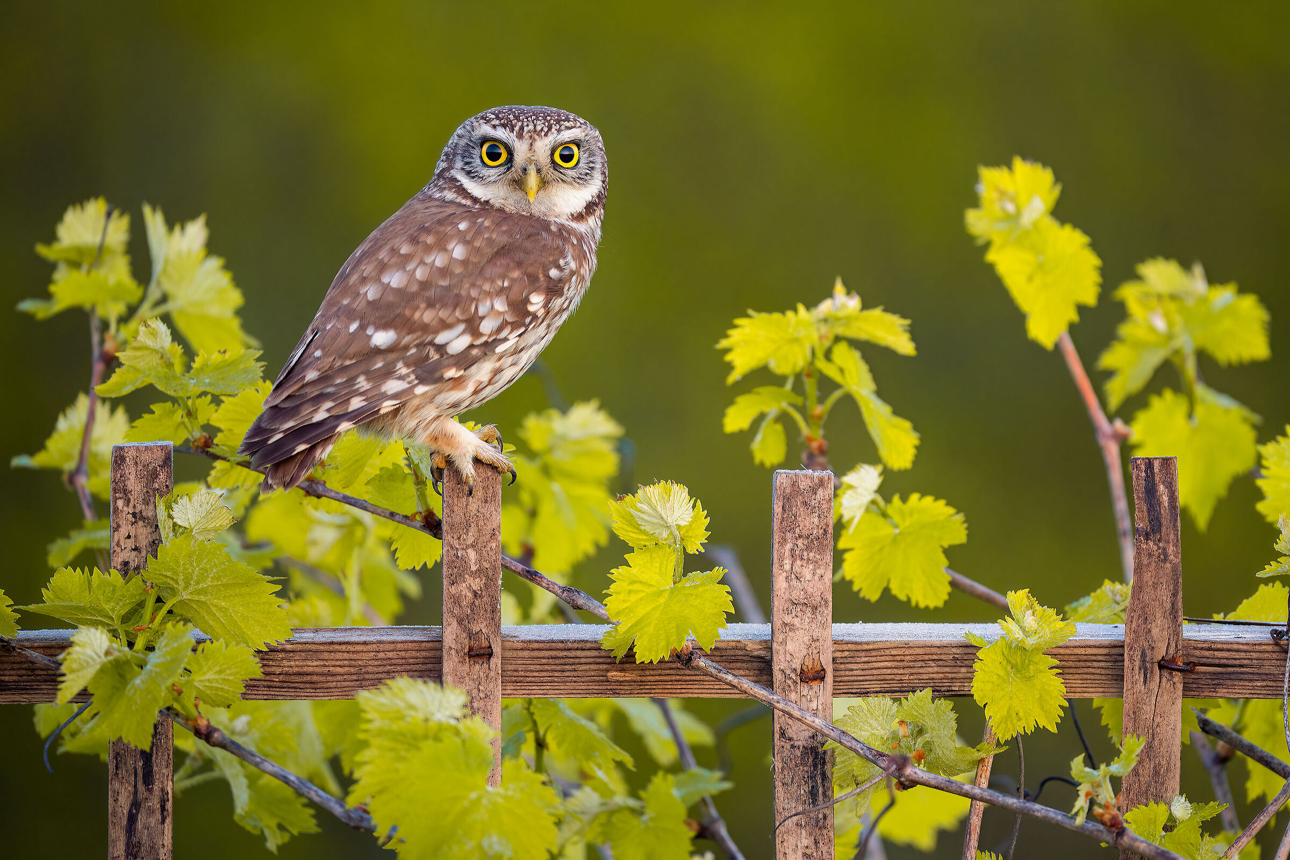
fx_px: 21498
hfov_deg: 3.4
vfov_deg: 2.3
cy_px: 430
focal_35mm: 600
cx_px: 645
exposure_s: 1/30
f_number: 6.3
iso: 1000
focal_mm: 600
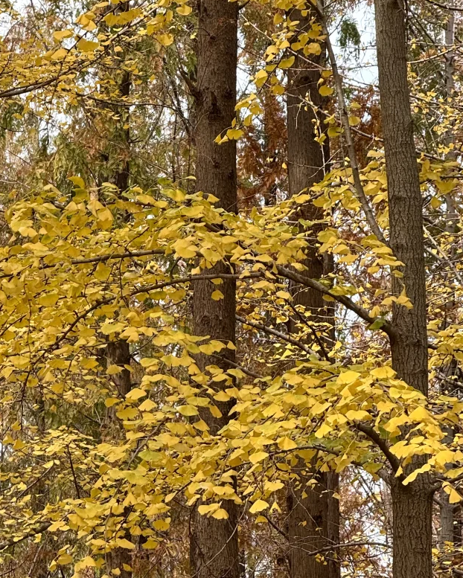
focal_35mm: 217
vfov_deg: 8.9
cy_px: 191
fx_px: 3715
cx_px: 95
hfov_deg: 7.1
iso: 50
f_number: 2.8
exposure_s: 1/259
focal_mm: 15.66
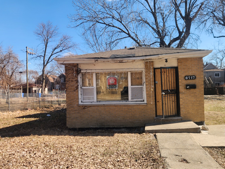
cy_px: 90
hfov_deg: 63.1
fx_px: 182
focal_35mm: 28
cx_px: 130
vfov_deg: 49.7
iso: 20
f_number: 1.8
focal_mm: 5.4
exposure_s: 1/992
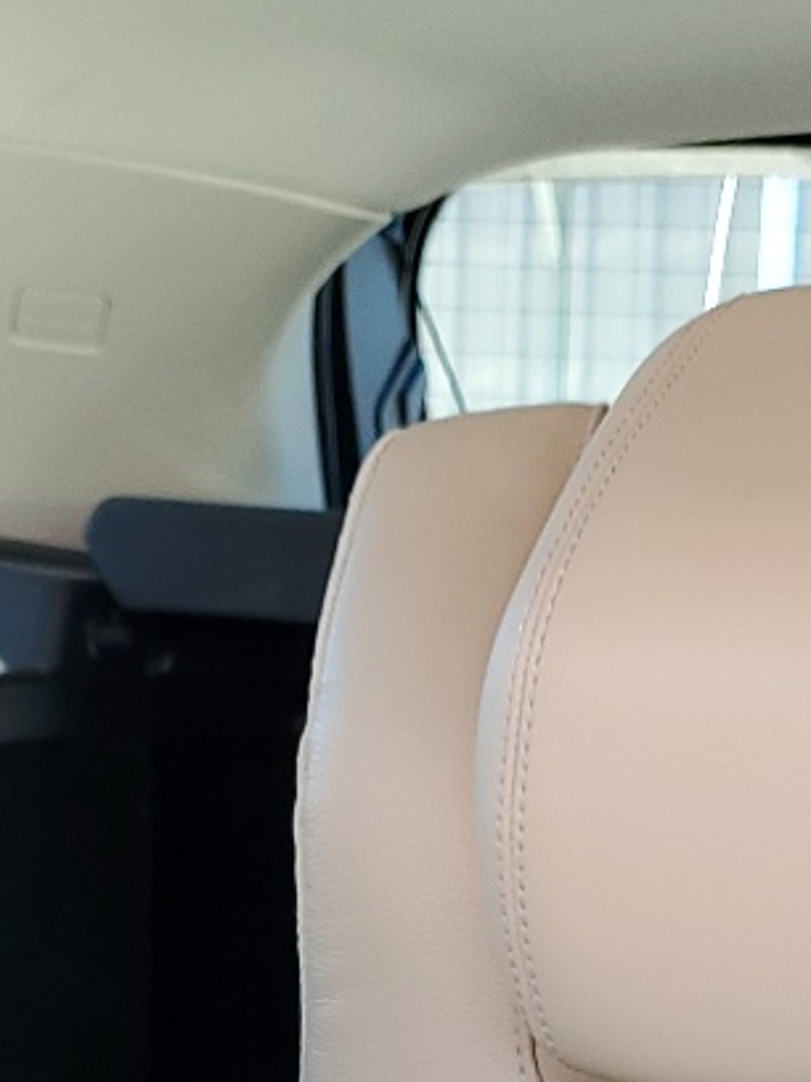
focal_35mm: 102
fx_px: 3186
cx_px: 596
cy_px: 1504
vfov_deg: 17.7
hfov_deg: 14.5
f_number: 1.5
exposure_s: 1/60.2
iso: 63
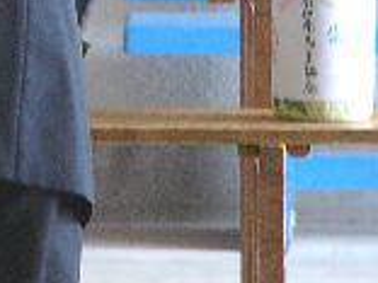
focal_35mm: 868
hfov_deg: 2.3
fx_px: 9478
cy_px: -290
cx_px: -10
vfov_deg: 1.7
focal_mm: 35.3
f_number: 2.8
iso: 200
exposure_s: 1/60
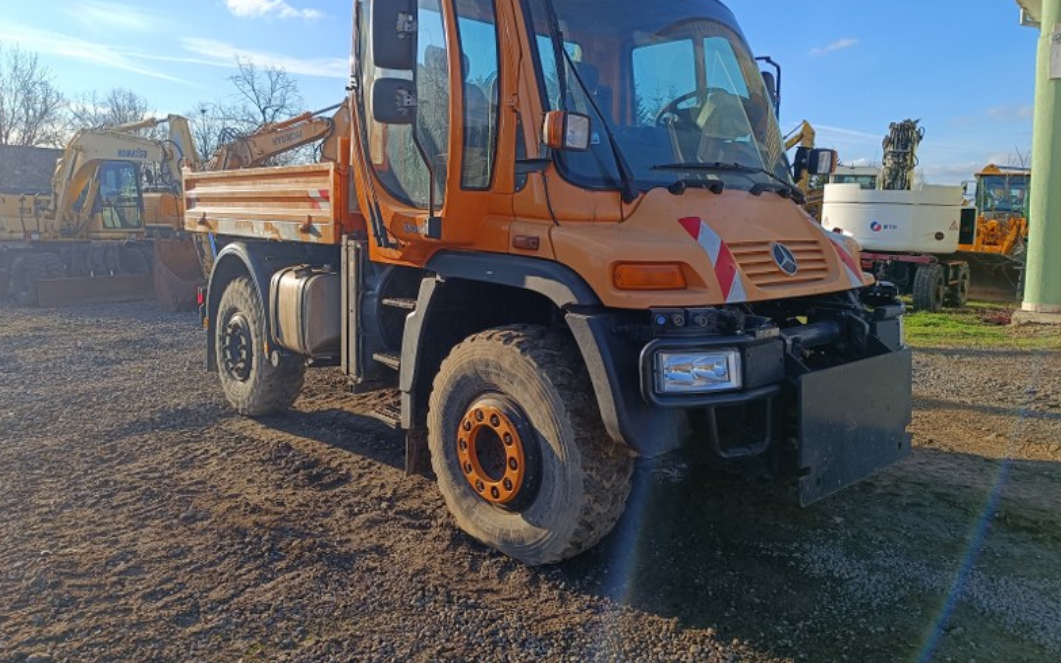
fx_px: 752
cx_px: 526
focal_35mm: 26
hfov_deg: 70.4
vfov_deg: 47.3
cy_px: 263
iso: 52
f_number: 1.88
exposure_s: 1/765
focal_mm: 5.59
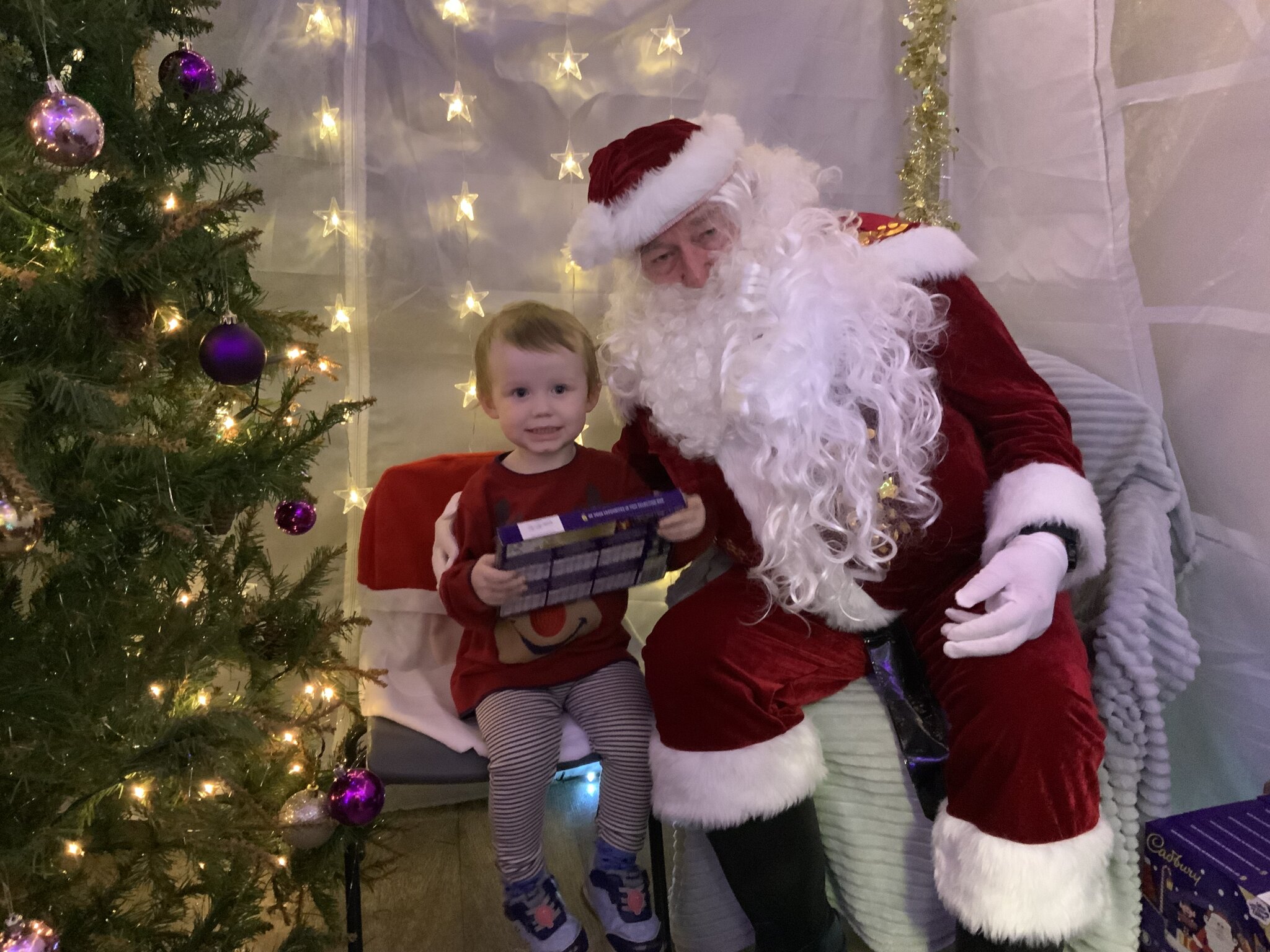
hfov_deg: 61.7
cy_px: 476
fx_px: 1064
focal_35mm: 29
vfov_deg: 48.2
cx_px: 635
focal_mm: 3
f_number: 1.8
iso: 500
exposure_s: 1/25
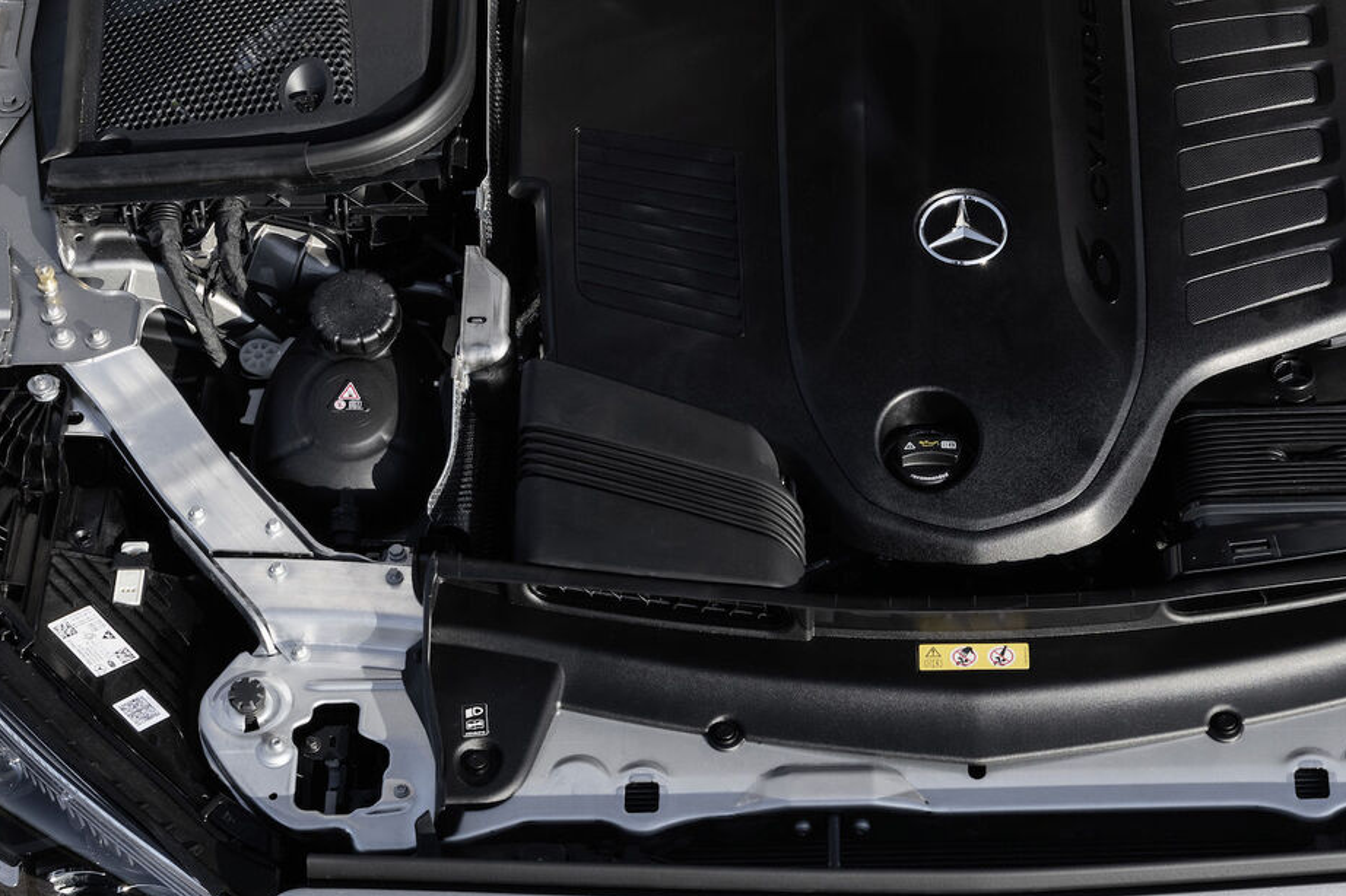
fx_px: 3737
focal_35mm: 100
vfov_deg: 13.7
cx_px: 943
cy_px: 549
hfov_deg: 20.3
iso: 100
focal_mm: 48
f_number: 8
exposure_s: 1/125
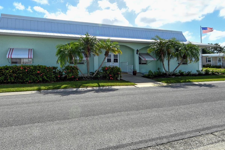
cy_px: 52
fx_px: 150
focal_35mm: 24
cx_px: 90
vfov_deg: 52.3
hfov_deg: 73.0
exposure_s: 1/320
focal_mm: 12
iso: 640
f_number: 20
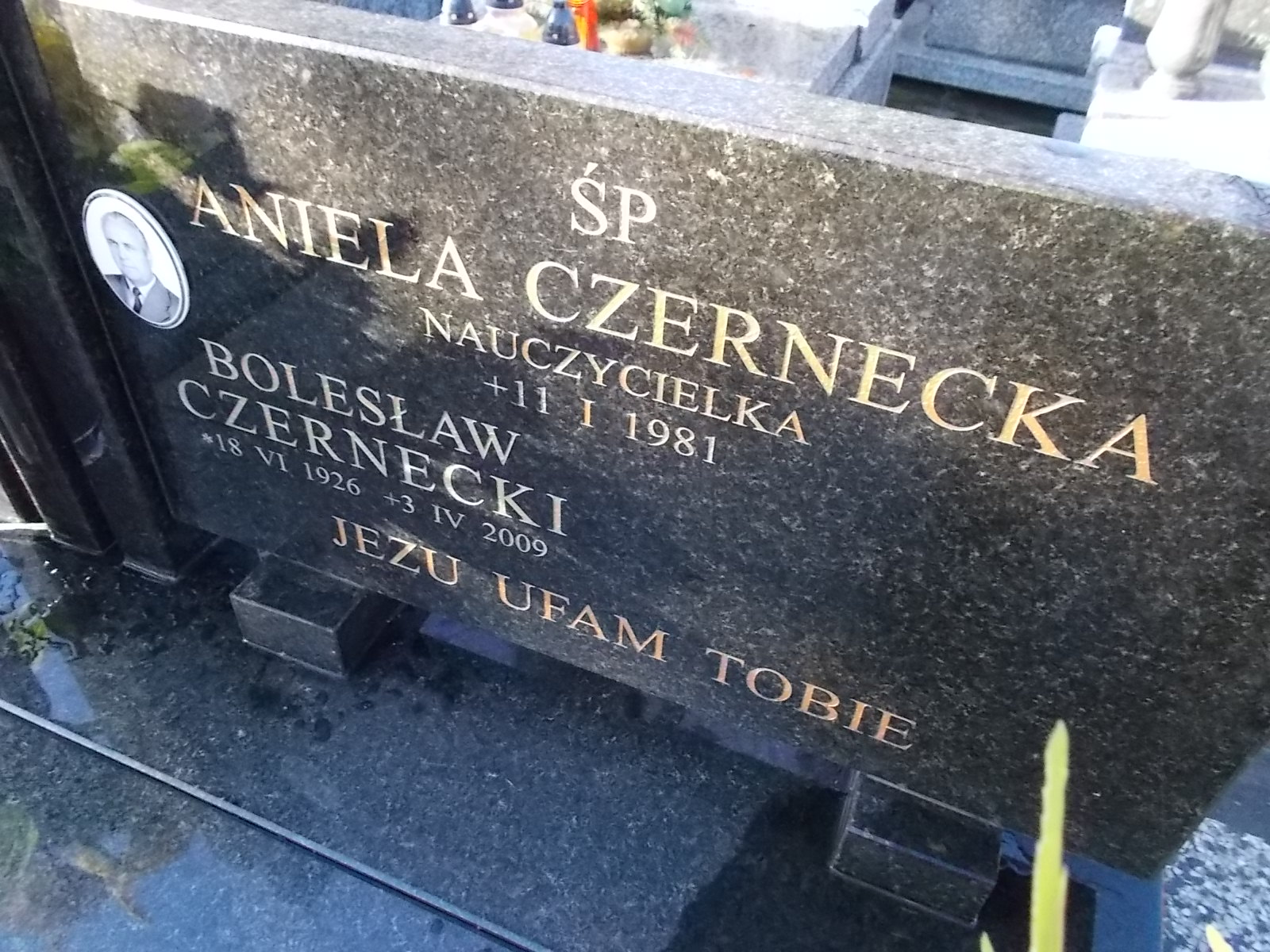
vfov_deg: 53.1
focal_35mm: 26
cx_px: 635
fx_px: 954
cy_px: 476
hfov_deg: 67.3
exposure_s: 1/200
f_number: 3.2
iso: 400
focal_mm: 4.6
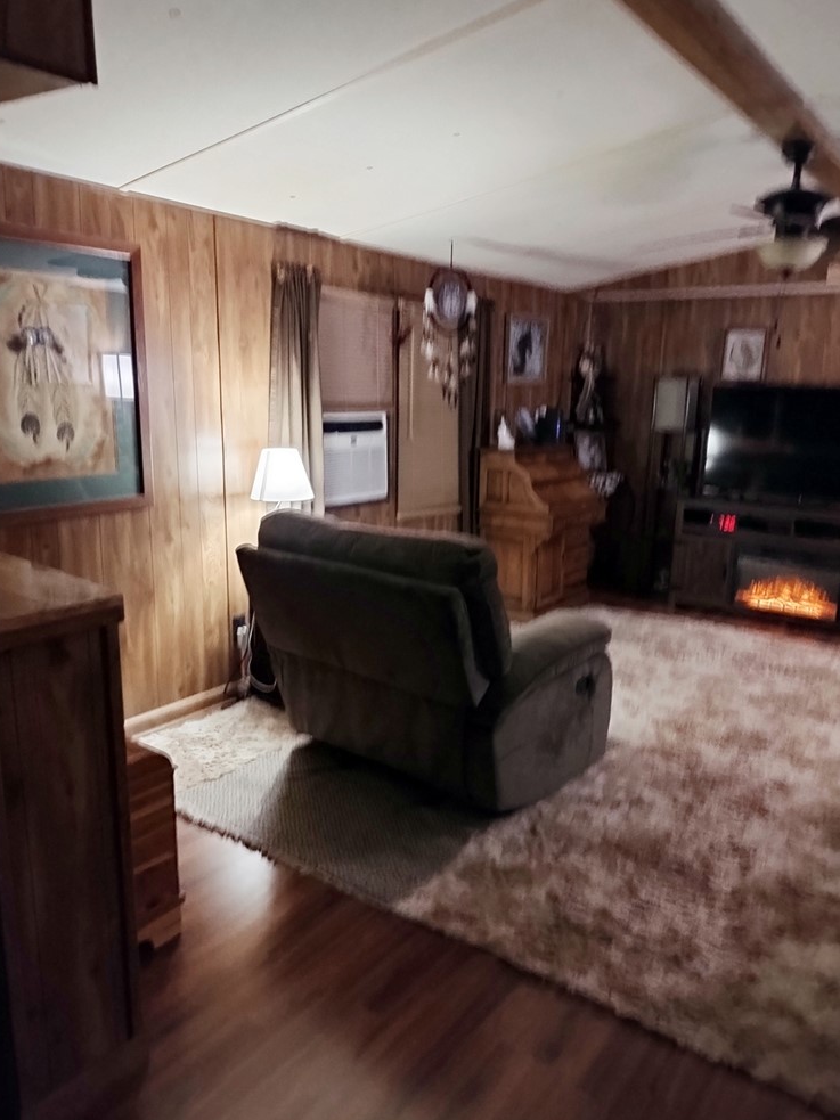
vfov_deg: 67.3
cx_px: 421
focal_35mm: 26
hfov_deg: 53.1
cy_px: 564
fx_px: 841
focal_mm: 4.71
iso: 459
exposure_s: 1/20
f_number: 1.7
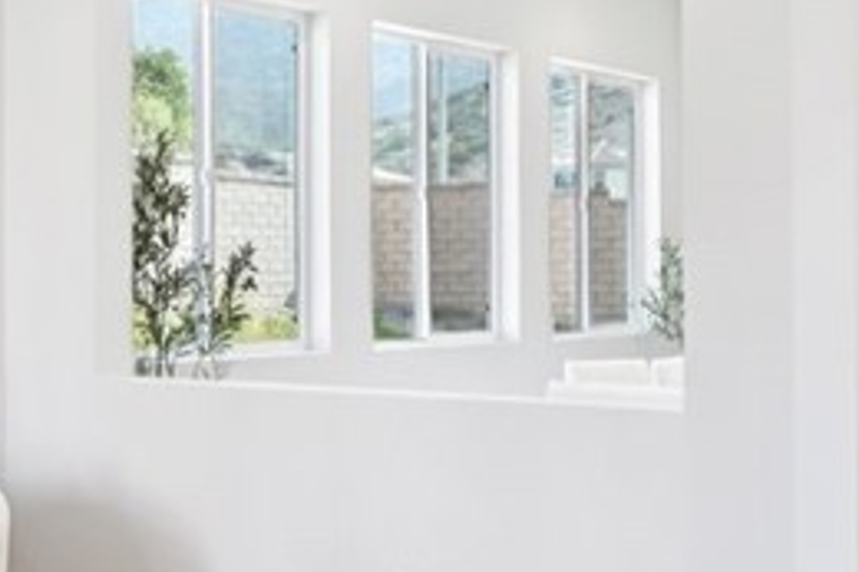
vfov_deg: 21.5
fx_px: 1502
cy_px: 274
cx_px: 330
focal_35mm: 63
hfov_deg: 31.8
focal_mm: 16
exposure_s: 1/60
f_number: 6.3
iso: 400
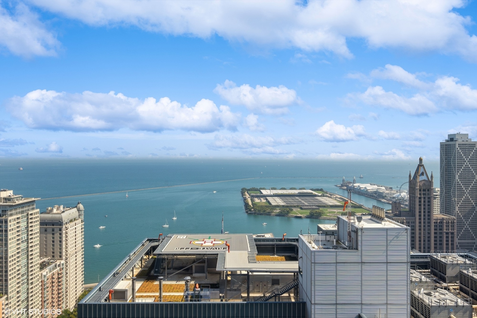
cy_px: 159
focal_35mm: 30
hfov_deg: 61.9
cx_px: 238
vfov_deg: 43.6
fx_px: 397
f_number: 8
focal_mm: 20
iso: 320
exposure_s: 1/400
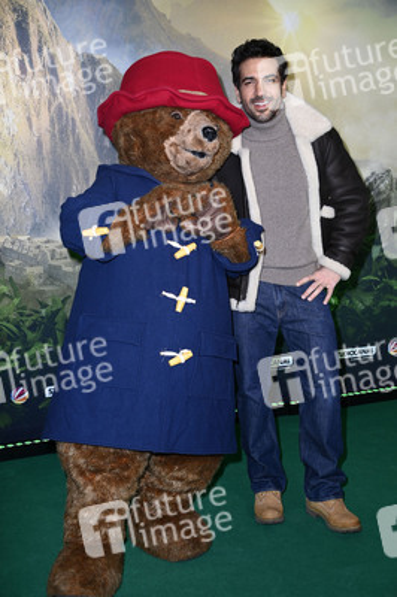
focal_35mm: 50
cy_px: 298
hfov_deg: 26.9
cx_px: 198
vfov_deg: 39.6
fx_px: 828
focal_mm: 50
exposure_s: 1/250
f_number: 5
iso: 500
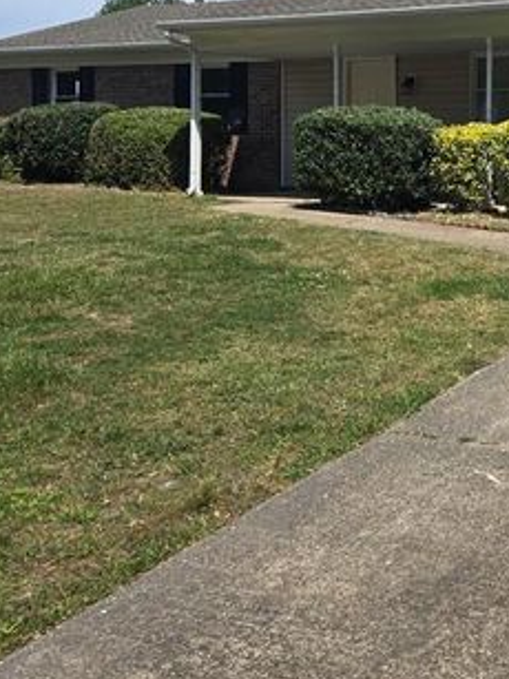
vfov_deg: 37.5
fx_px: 981
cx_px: 509
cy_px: 189
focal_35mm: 50
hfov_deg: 27.4
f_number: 1.8
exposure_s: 1/2730
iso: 25
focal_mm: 5.4
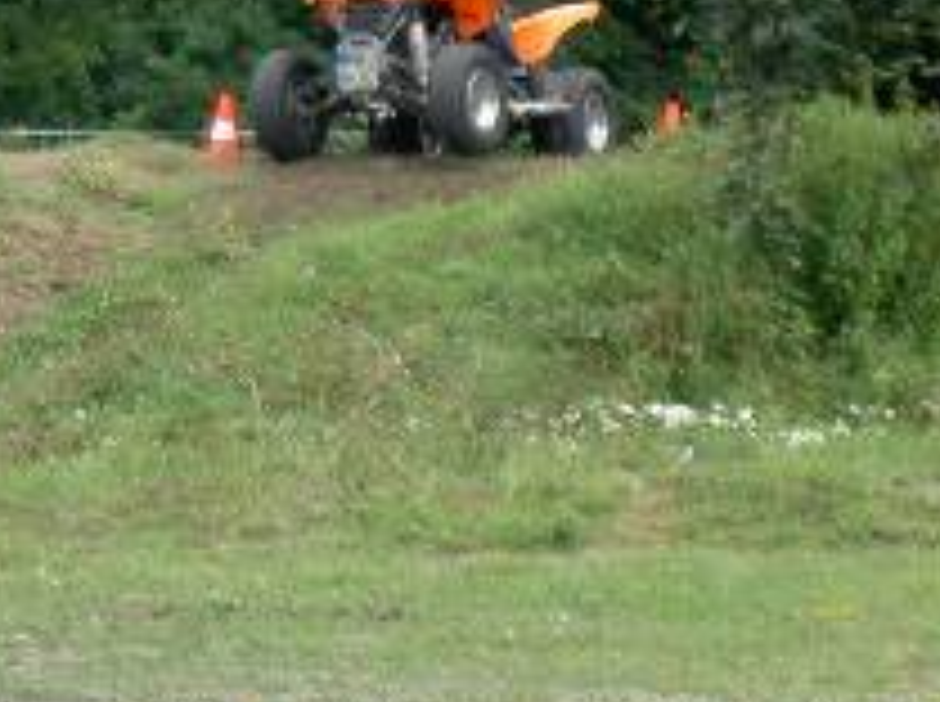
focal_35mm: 359
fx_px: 9732
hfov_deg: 5.5
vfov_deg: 4.1
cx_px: 225
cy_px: 117
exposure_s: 1/100
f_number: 4.9
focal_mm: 24
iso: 50
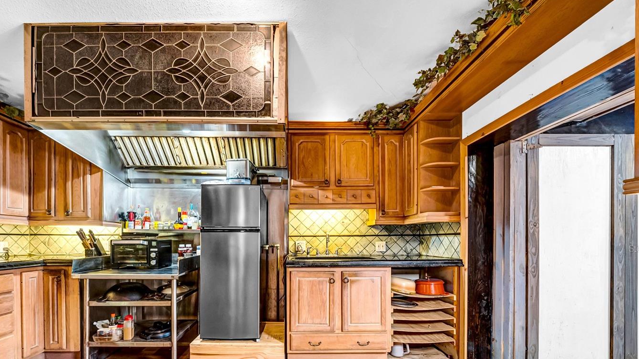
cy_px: 248
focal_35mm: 15
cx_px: 290
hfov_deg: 102.7
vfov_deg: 67.9
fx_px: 254
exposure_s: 1/50
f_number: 4.5
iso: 800
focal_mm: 12
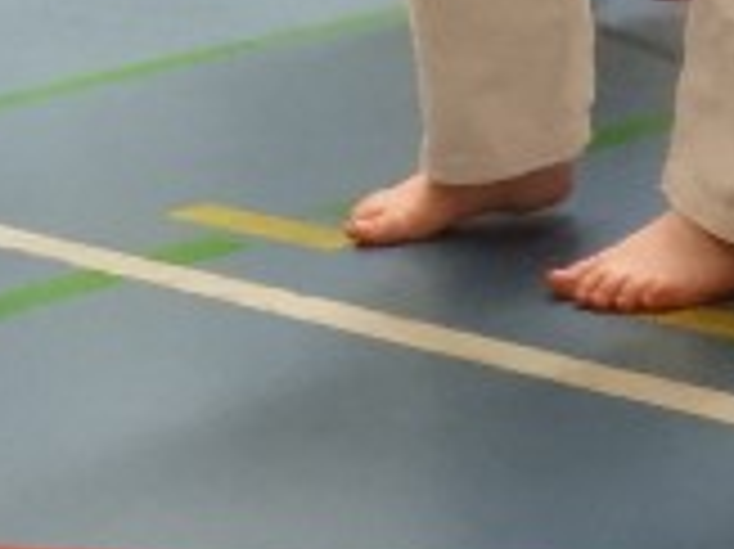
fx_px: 3327
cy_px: -360
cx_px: -455
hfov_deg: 11.9
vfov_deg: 9.1
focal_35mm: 157
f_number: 6
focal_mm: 7.2
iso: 1600
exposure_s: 1/160
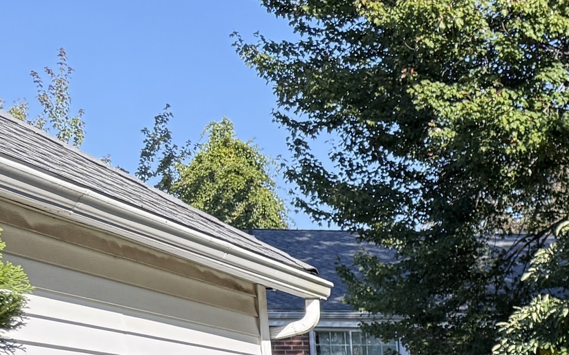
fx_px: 1473
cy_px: 659
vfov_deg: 12.5
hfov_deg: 17.7
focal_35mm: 95
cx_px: 1020
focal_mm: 6.76
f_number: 1.78
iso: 100
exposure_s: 1/1032
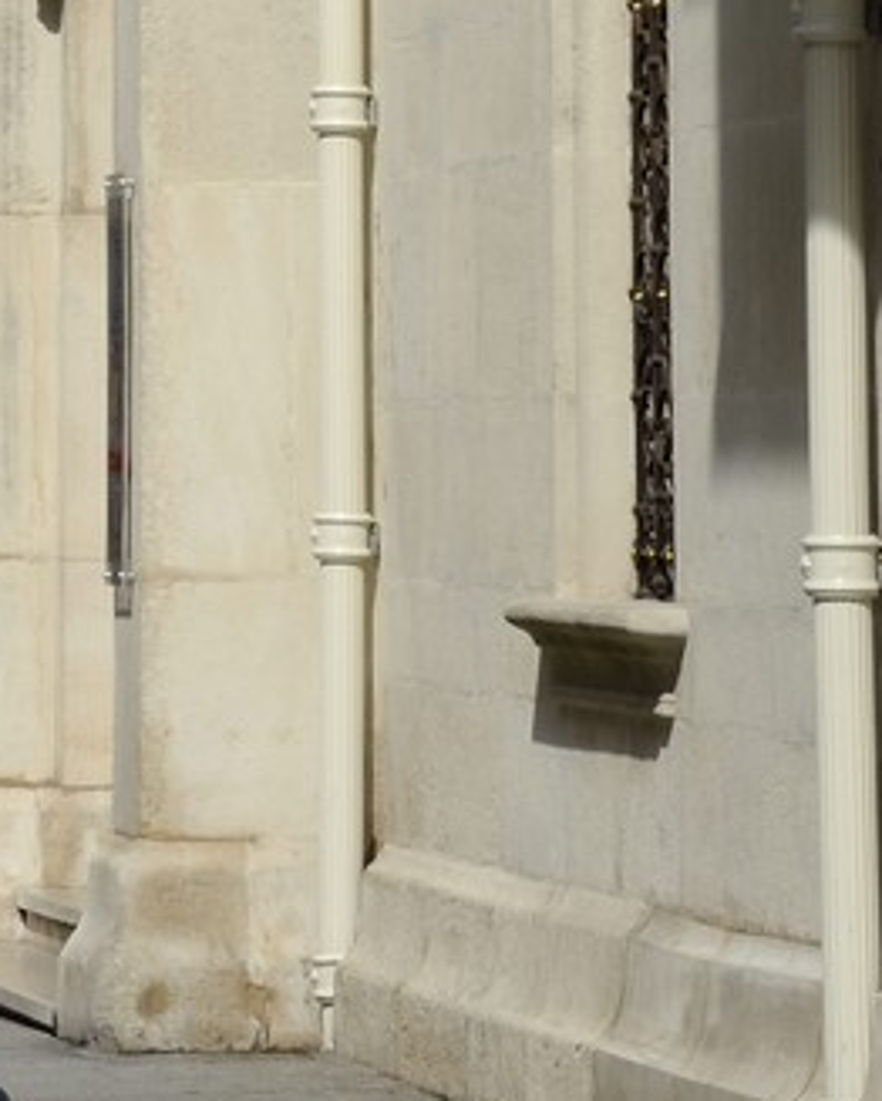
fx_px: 10464
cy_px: -1411
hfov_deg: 4.8
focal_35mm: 321
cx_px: -330
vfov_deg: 5.8
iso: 200
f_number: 16
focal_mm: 70
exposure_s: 1/200
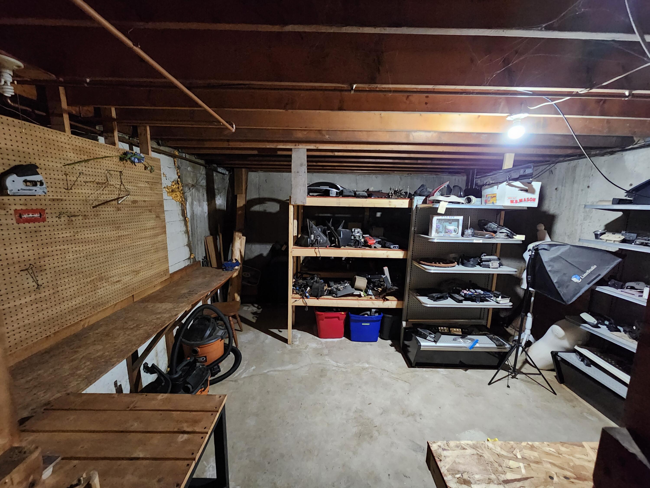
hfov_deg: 106.2
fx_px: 244
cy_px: 244
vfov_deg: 89.9
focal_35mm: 13
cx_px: 325
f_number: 2.2
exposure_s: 1/24
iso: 1250
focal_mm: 2.2
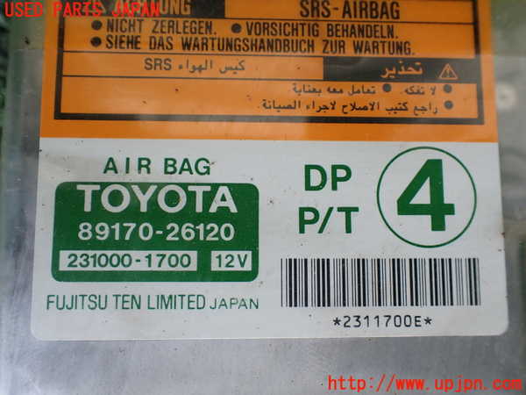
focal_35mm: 30
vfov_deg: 46.8
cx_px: 263
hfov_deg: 60.0
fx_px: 456
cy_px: 198
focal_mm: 5.4
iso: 160
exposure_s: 1/125
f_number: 2.3
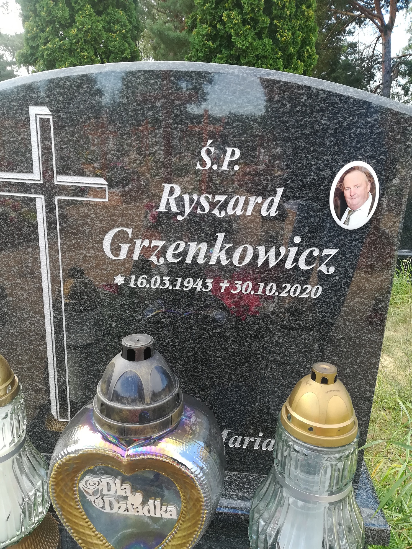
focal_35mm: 26
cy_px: 274
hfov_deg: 53.1
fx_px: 413
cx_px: 206
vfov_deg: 67.3
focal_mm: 3.83
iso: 50
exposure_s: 1/121
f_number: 2.2
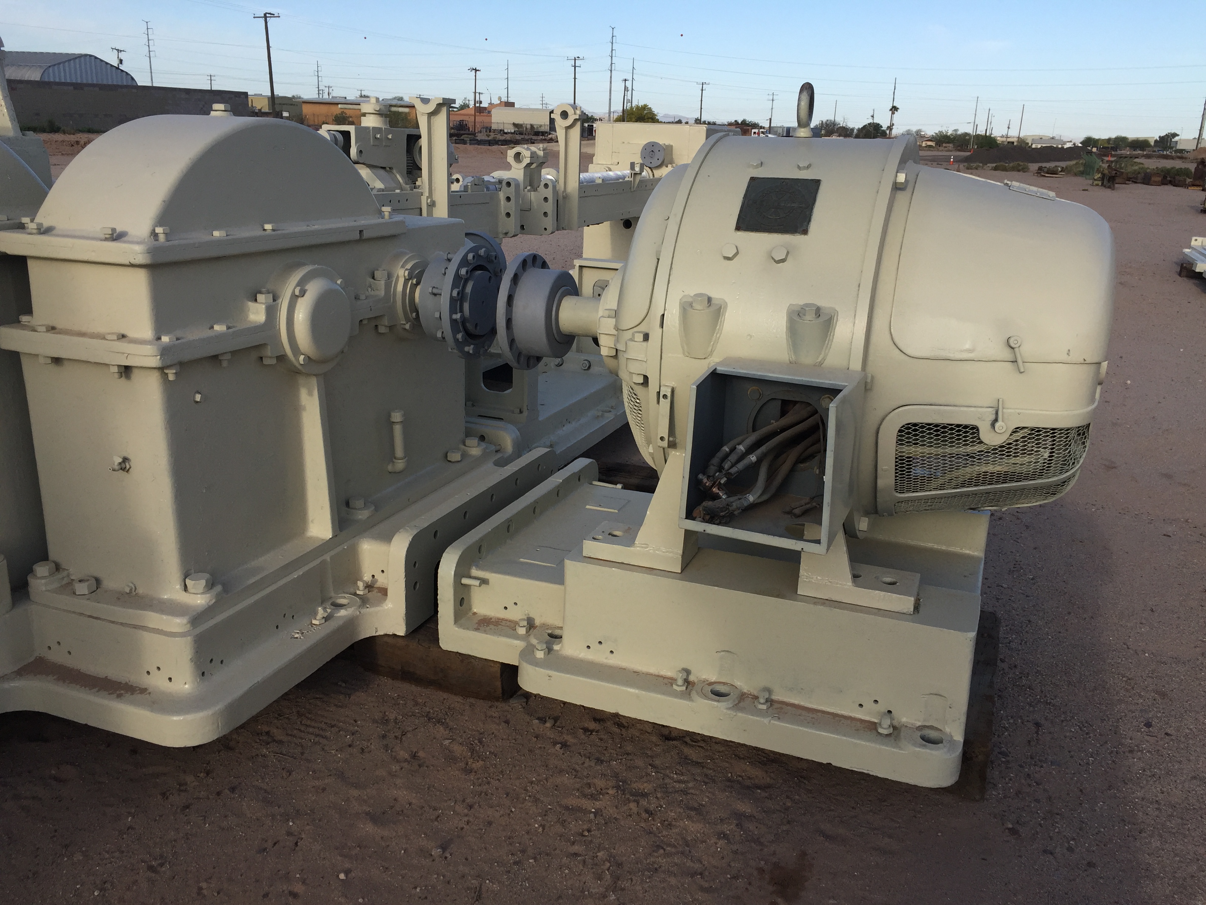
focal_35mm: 29
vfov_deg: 48.2
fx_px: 1010
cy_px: 452
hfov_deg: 61.7
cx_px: 603
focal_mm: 4.15
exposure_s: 1/1236
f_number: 2.2
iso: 32
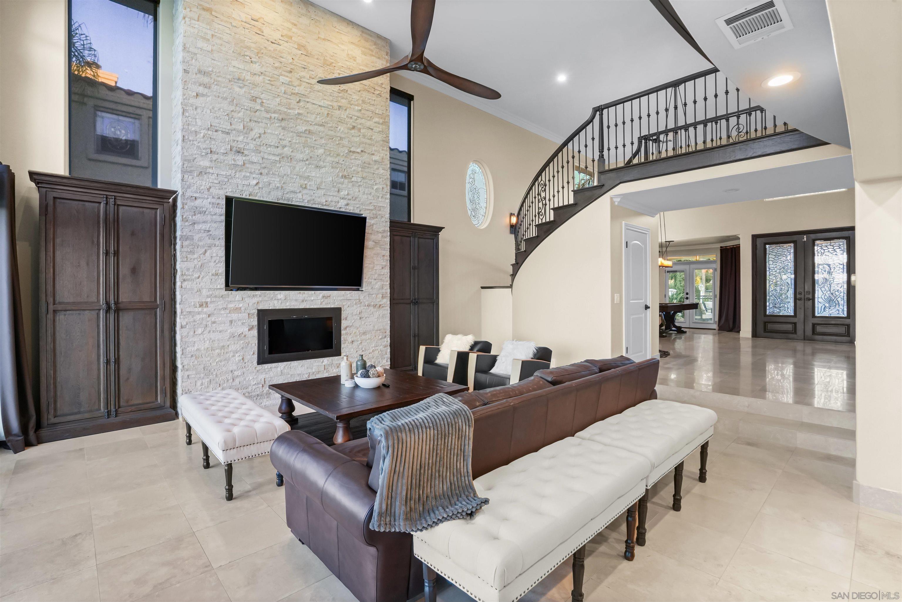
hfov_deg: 96.7
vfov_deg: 73.8
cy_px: 301
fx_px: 401
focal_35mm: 16
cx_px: 451
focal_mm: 16
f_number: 11
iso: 800
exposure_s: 1/30
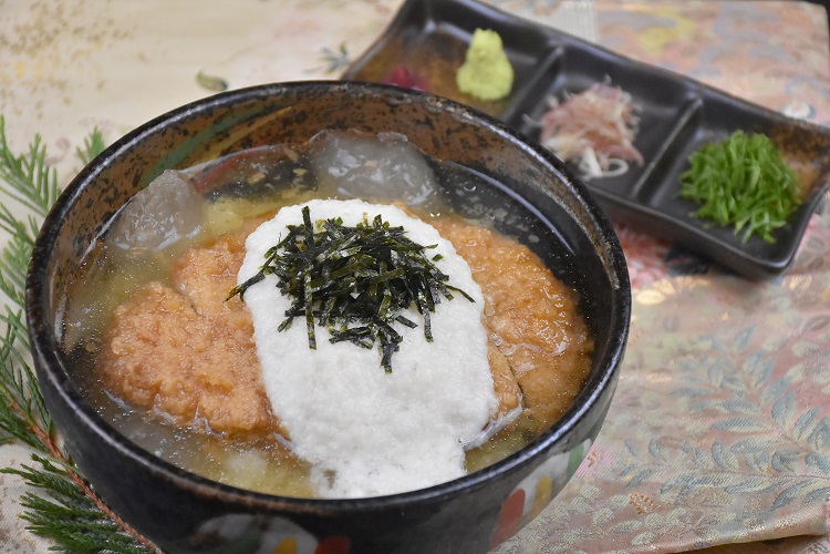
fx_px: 2594
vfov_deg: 12.2
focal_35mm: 112
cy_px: 277
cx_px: 415
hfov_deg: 18.2
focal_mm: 75
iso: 3200
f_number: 5.6
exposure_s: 1/500
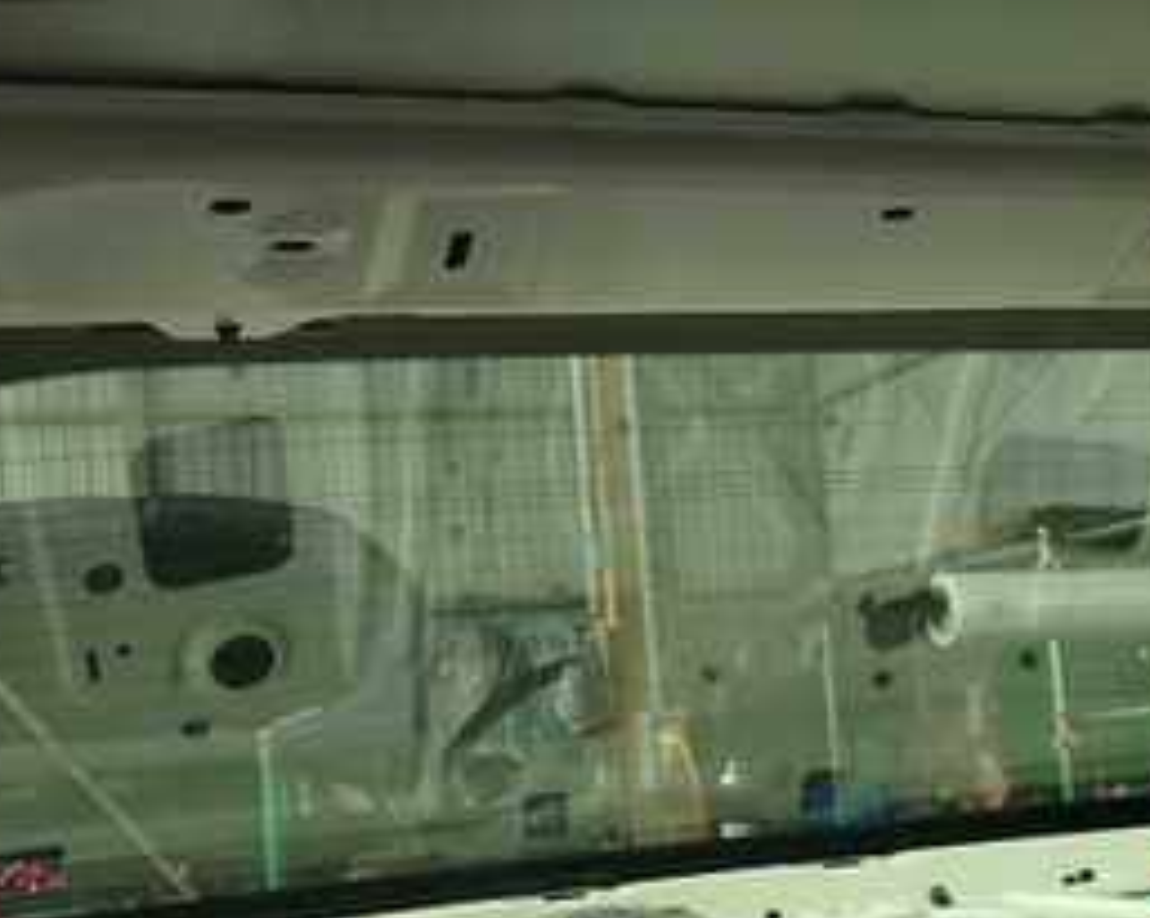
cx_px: 841
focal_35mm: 57
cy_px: 645
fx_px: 1938
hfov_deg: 32.5
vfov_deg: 26.4
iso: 200
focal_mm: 4.5
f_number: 2
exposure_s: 1/50
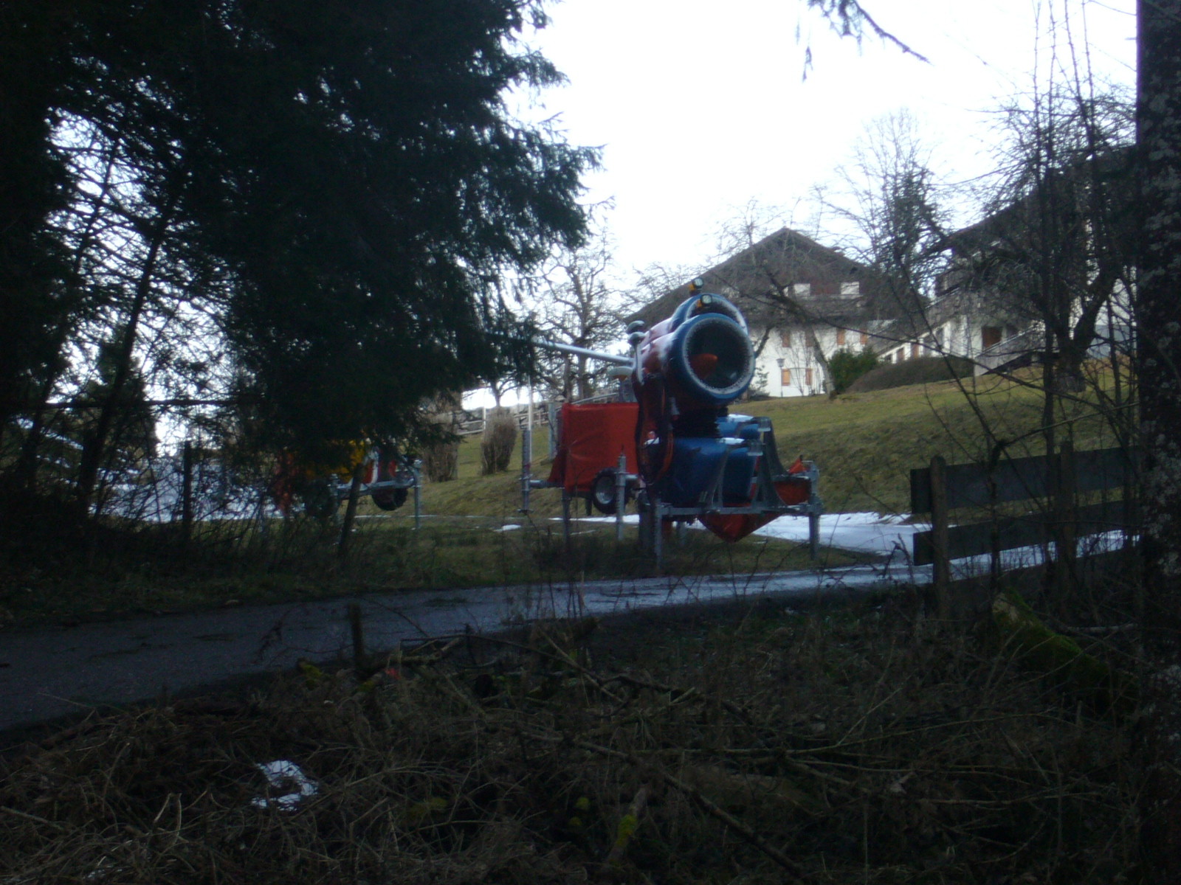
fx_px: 4913
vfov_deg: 10.3
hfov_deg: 13.7
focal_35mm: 144
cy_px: 442
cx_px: 590
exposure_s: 1/60
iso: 100
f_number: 5
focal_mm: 17.4
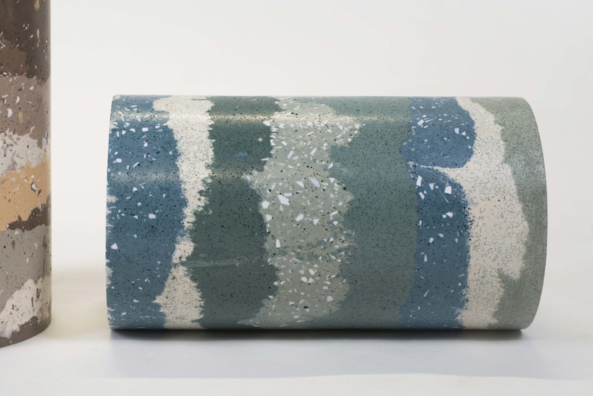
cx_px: 158
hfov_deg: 23.7
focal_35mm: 85
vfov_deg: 16.0
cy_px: 126
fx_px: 1400
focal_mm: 50
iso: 640
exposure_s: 1/160
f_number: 4
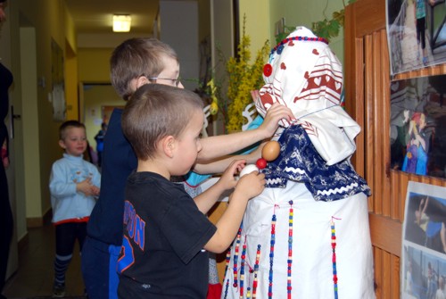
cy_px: 150
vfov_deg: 26.6
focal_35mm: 51
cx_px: 223
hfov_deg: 38.8
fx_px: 633
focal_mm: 34
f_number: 4.5
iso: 200
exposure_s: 1/60
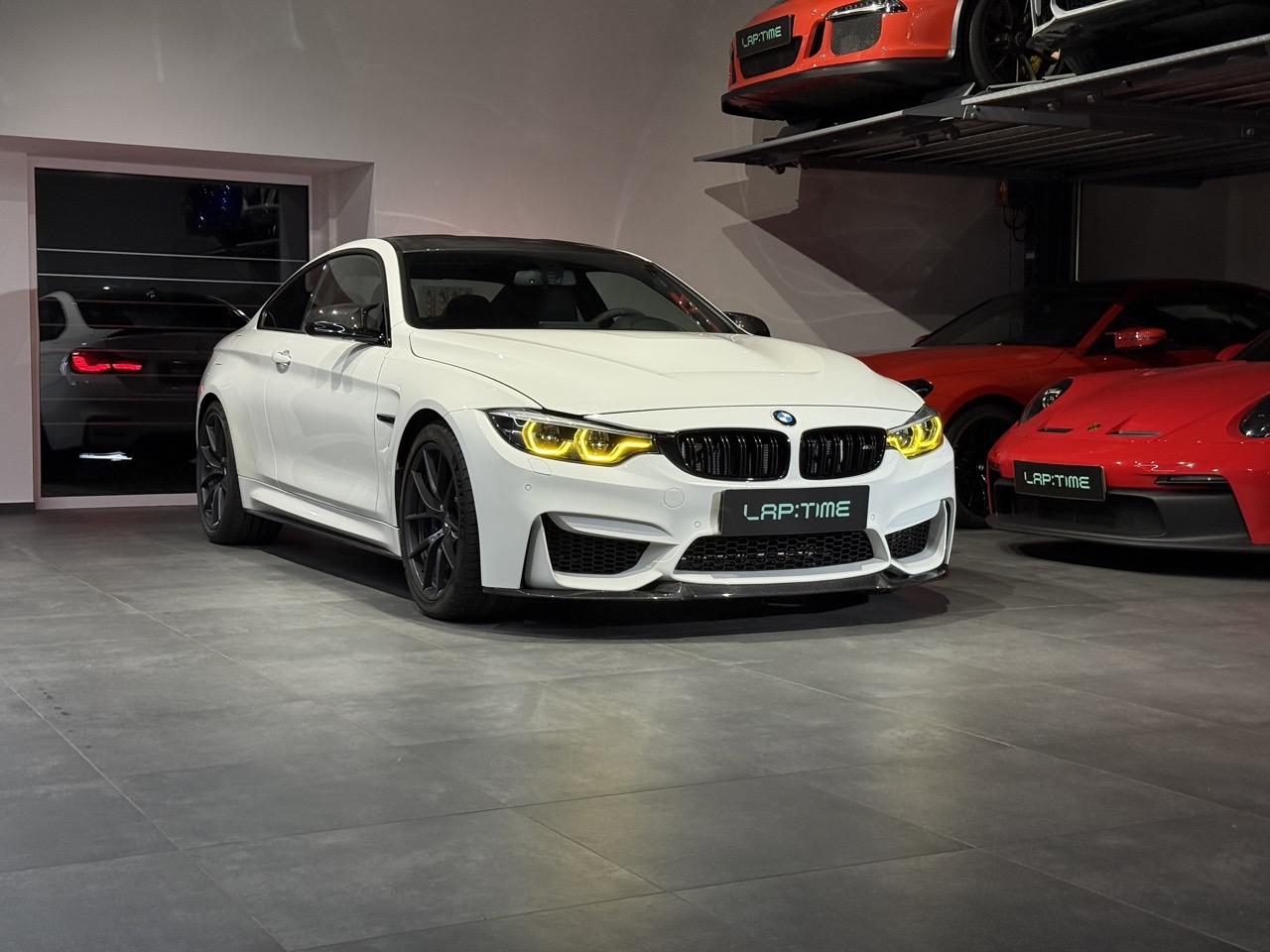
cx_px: 635
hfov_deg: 39.7
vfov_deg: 30.3
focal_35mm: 48
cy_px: 476
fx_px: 1761
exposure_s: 1/100
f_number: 1.78
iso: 200
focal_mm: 6.76
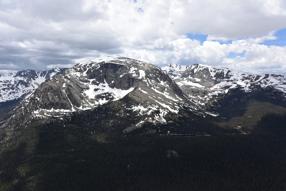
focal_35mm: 32
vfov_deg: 41.1
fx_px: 254
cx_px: 143
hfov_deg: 58.7
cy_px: 96
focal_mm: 32
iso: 100
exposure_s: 1/320
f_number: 9
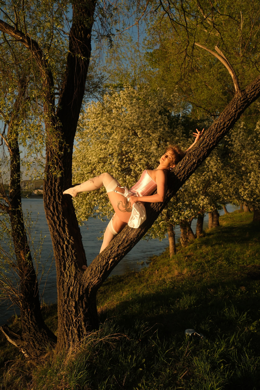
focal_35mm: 30
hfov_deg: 43.6
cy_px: 195
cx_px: 130
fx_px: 325
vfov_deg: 61.9
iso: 800
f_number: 4
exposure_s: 1/4000
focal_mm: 19.8
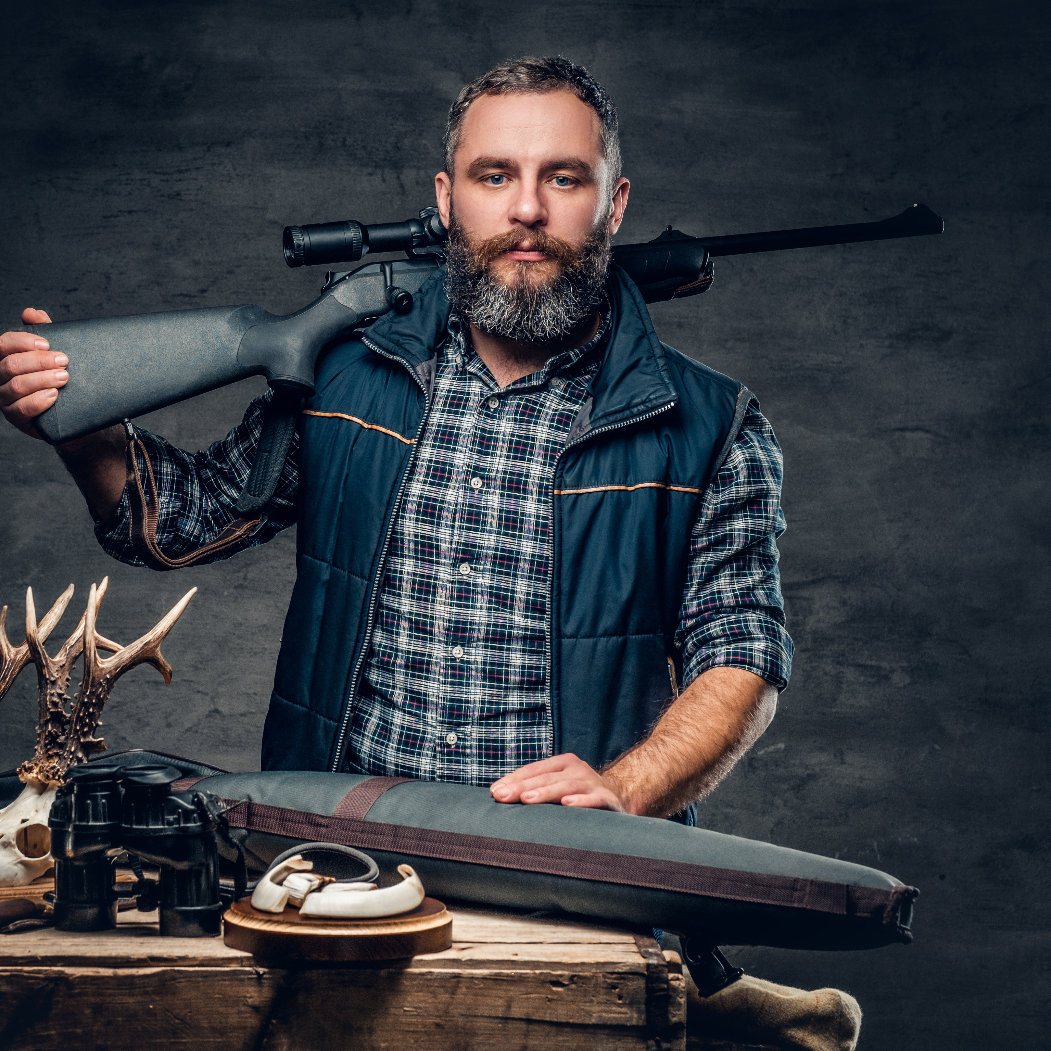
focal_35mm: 108
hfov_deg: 16.1
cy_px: 528
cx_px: 344
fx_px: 3710
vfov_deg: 16.1
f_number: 6.4
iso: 200
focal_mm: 56
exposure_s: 1/180
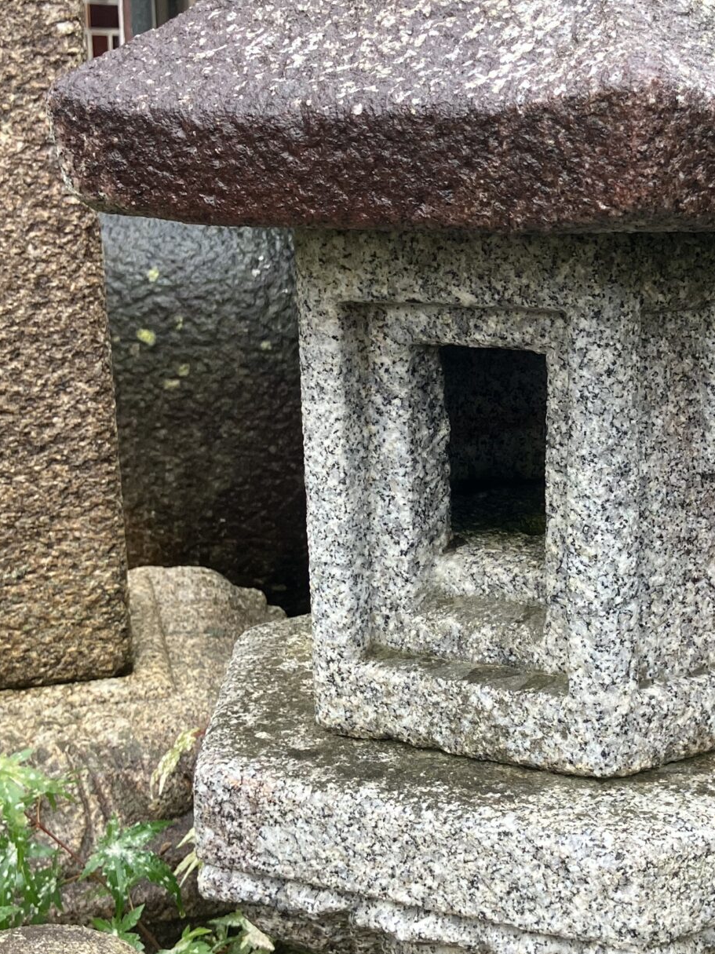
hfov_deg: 24.4
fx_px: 1625
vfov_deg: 32.7
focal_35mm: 59
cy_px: 463
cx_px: 576
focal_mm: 3.99
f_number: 1.8
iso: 50
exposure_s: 1/121
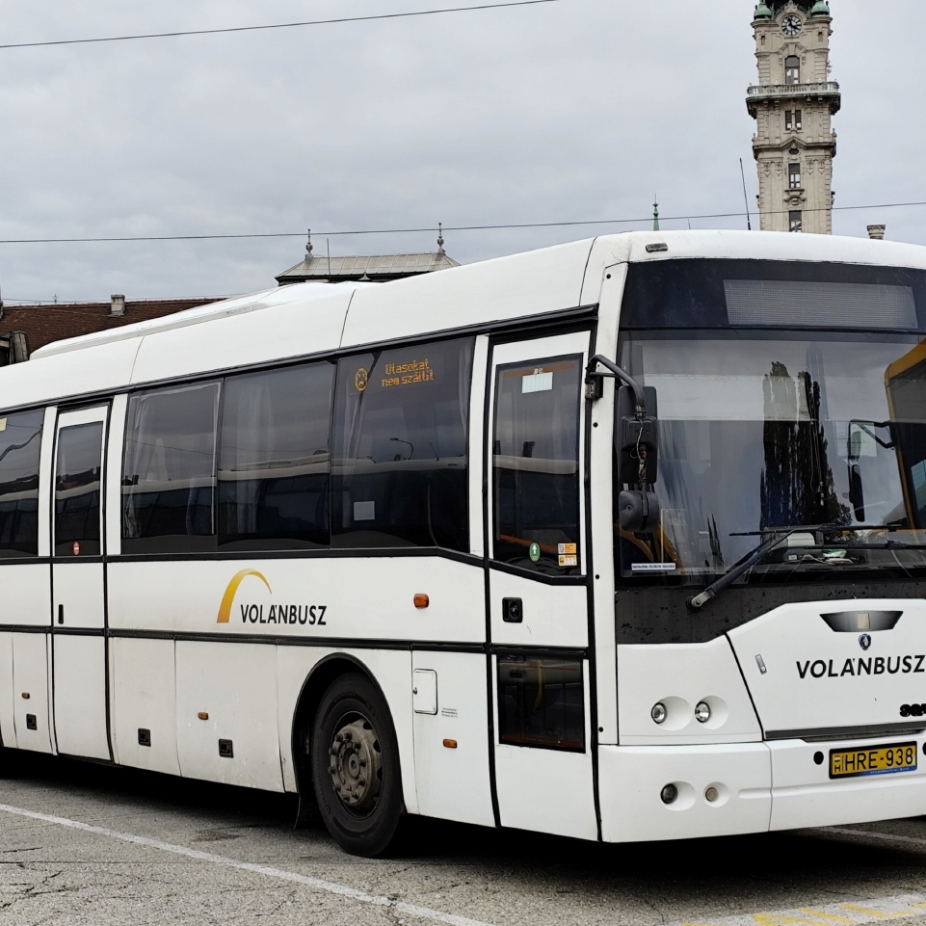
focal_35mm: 67
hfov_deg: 25.7
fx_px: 2028
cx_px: 444
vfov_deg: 25.7
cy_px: 462
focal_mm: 6.19
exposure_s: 1/301
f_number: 1.65
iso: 50
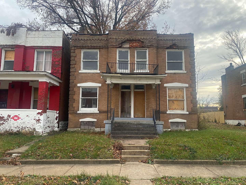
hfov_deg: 67.3
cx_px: 123
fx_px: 185
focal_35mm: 26
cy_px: 92
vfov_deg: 53.1
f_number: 1.8
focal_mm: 4.25
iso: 32
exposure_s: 1/431
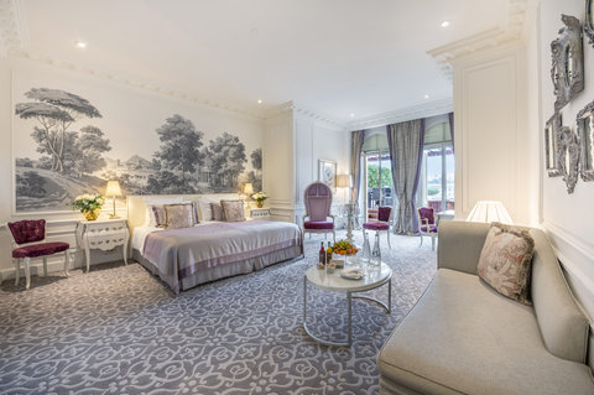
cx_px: 297
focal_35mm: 14
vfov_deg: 81.1
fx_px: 231
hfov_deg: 104.3
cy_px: 198
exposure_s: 1/13
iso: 100
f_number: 8
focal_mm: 14
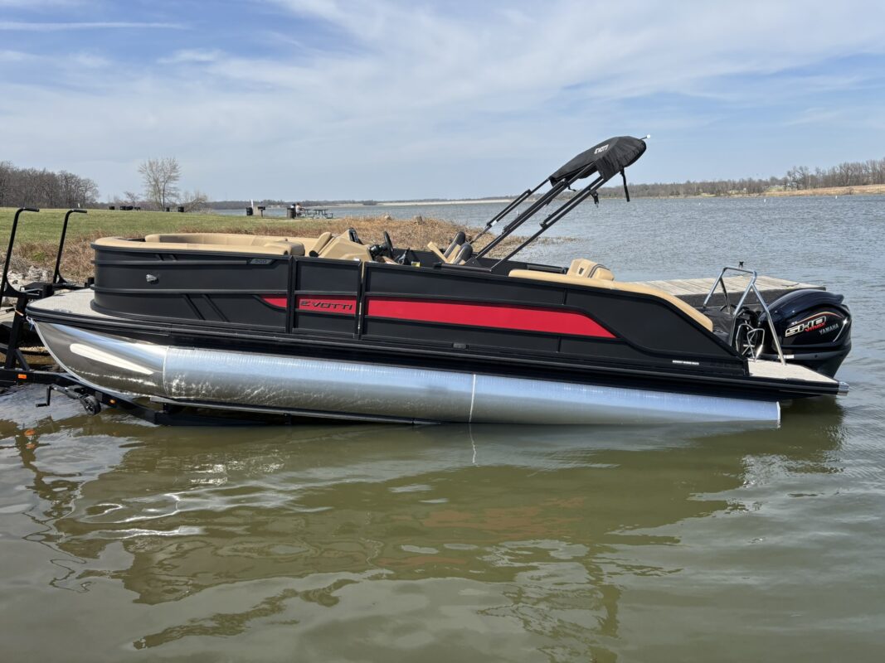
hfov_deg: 67.3
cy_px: 332
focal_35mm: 26
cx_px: 442
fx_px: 665
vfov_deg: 53.1
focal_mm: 5.96
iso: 50
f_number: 1.6
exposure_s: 1/3413
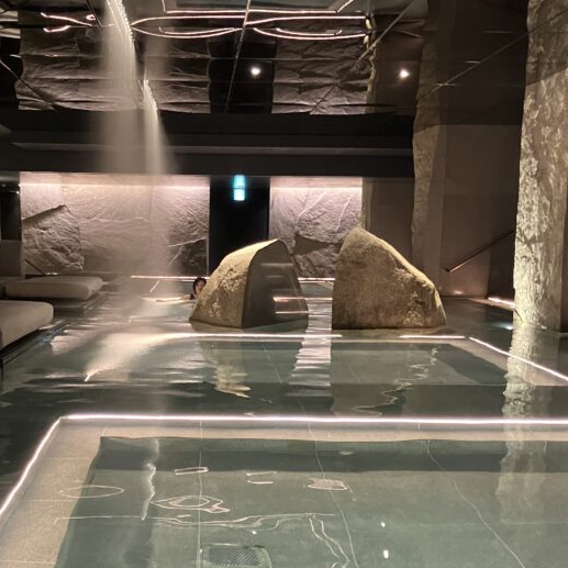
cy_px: 388
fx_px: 910
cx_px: 201
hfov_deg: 34.4
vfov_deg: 34.3
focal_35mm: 49
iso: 500
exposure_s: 1/30
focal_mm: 3.99
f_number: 1.8
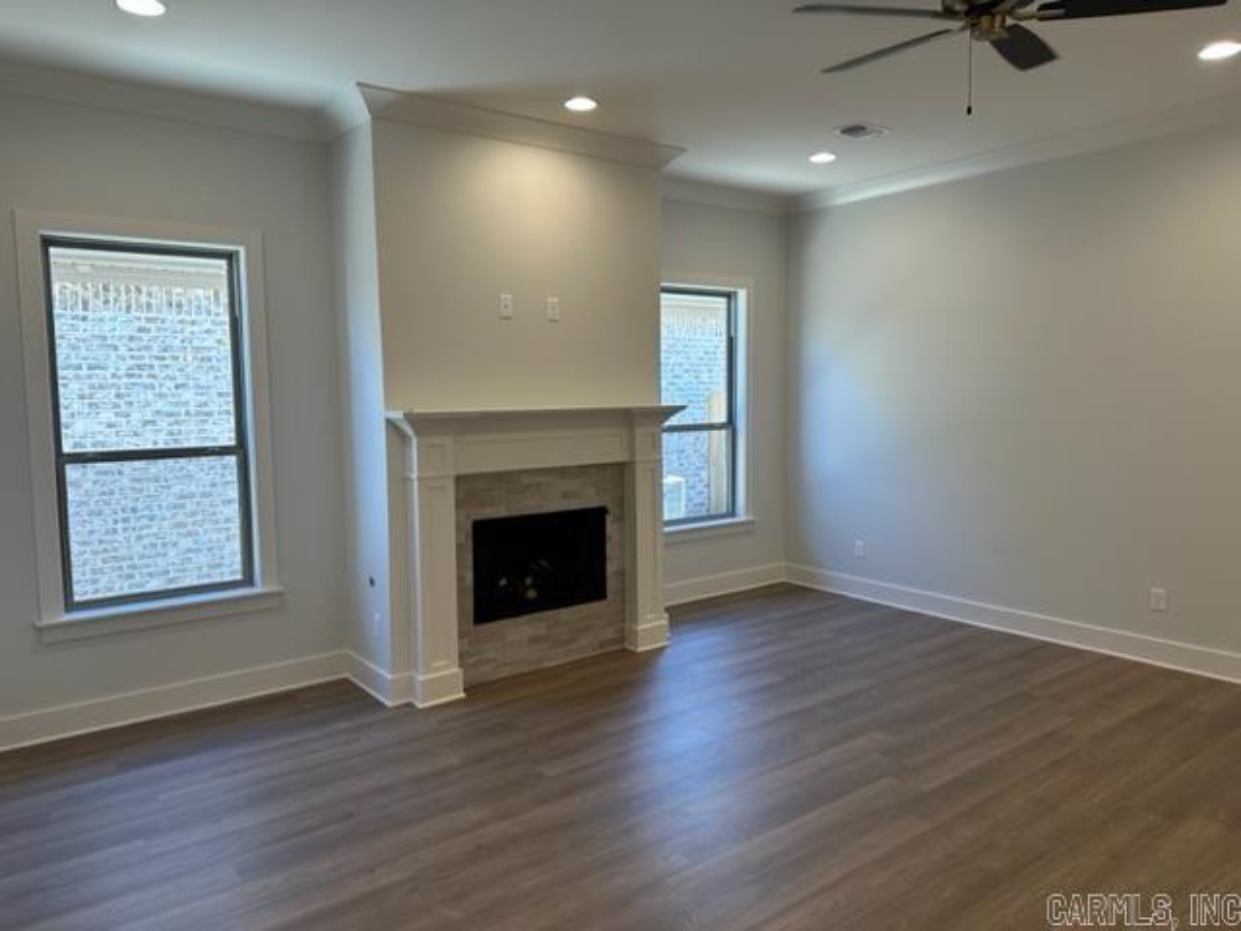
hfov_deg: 71.6
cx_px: 620
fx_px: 860
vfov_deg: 56.8
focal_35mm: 24
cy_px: 466
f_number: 1.78
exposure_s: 1/120
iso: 125
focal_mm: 6.86
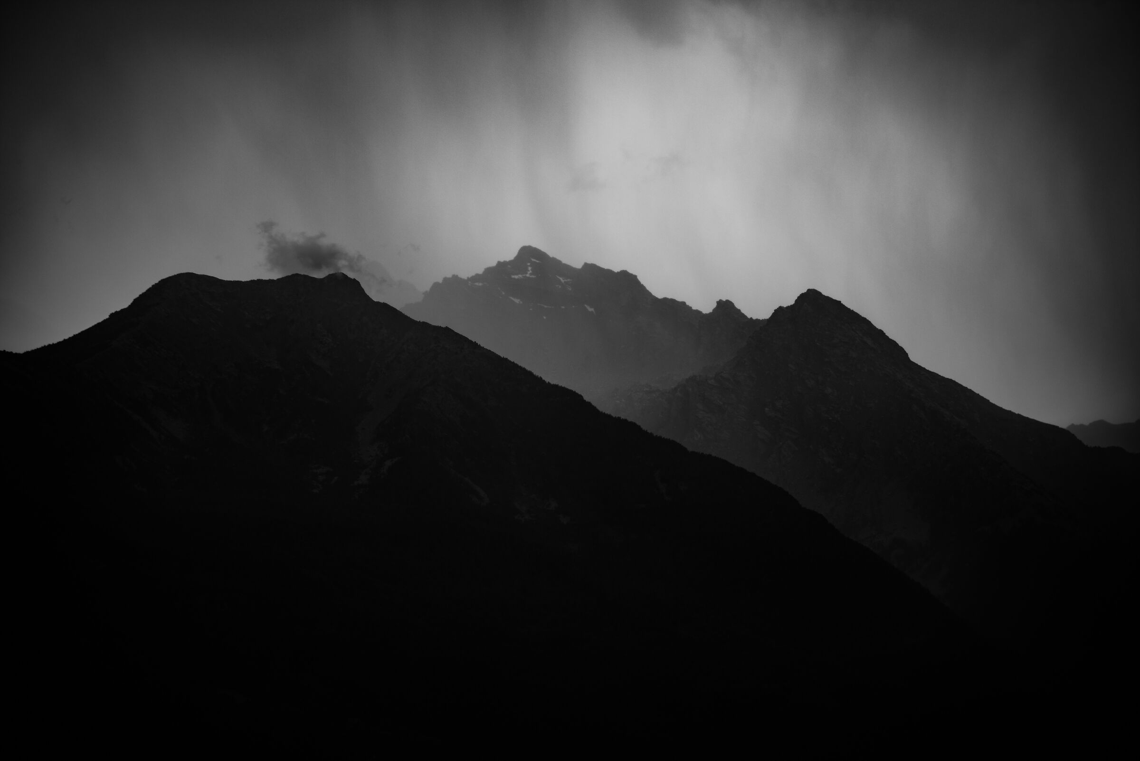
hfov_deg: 17.1
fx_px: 3801
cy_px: 380
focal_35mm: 120
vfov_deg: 11.4
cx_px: 570
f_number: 4
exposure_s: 1/50
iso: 50
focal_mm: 120
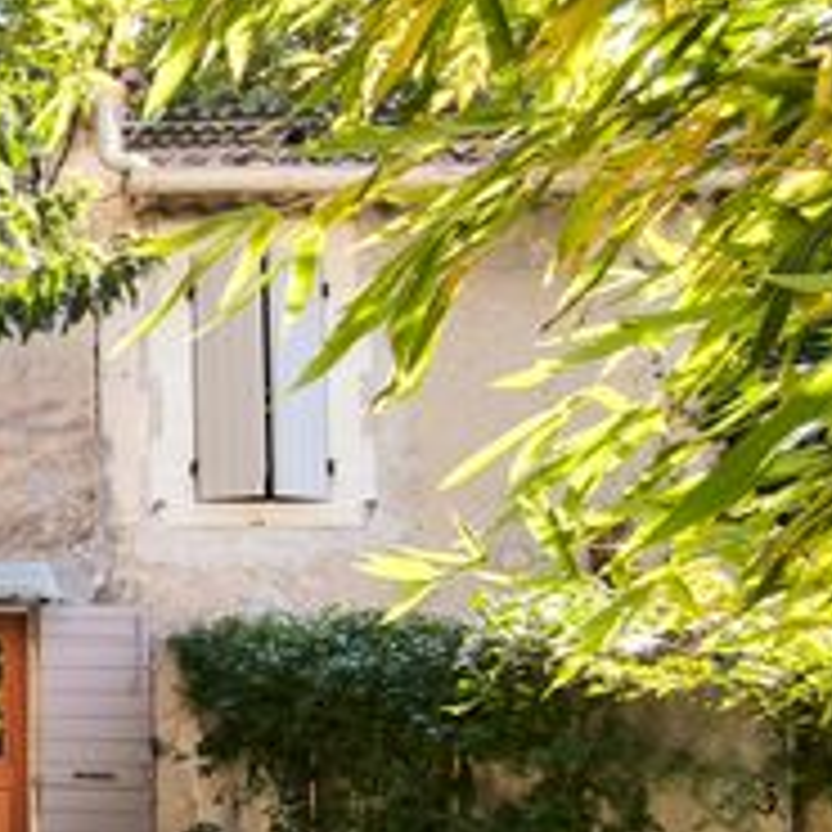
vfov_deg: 38.6
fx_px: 1169
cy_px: 567
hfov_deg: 31.6
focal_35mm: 43
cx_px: -207
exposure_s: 1/100
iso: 80
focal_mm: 1.91
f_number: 2.2
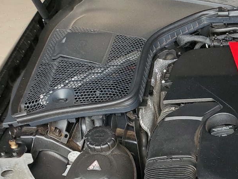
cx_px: 295
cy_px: 217
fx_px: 474
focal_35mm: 69
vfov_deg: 19.9
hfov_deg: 25.0
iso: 50
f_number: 1.5
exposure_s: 1/204
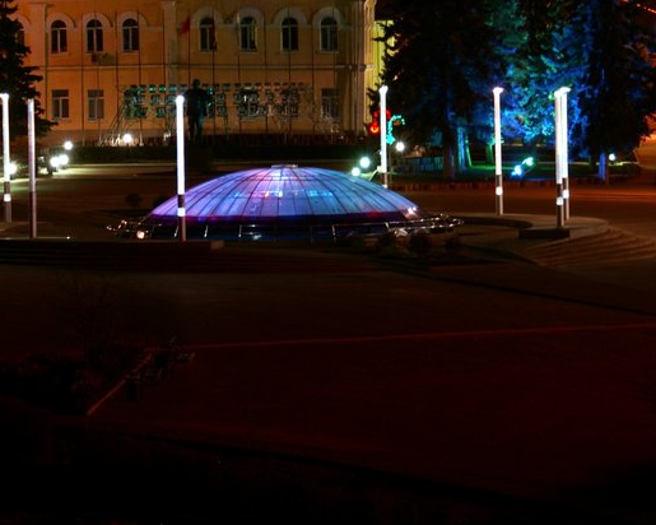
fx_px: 3805
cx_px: 301
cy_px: 111
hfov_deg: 9.9
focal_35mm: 196
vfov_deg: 7.9
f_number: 7.1
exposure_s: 4
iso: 100
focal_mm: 70
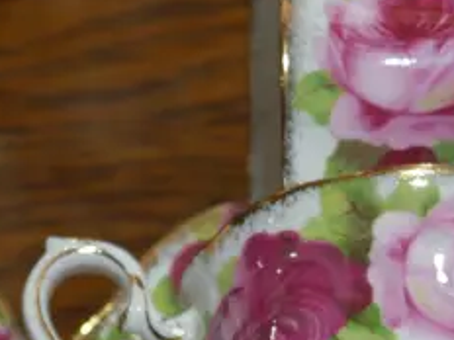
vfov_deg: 7.6
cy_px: 460
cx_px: 72
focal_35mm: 194
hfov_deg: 10.2
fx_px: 2544
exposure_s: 1/80
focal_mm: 22
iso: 200
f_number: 4.7
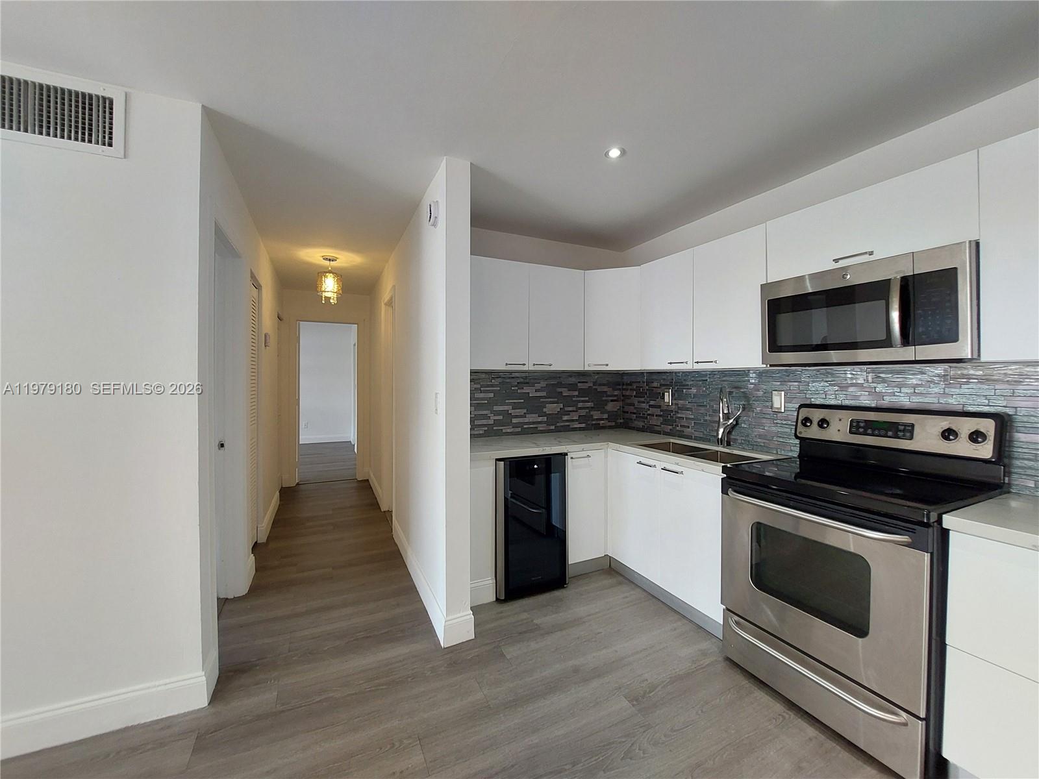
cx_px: 520
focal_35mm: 13
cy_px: 390
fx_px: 390
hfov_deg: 106.2
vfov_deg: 89.9
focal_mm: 1.74
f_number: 2.2
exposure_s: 1/50
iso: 80
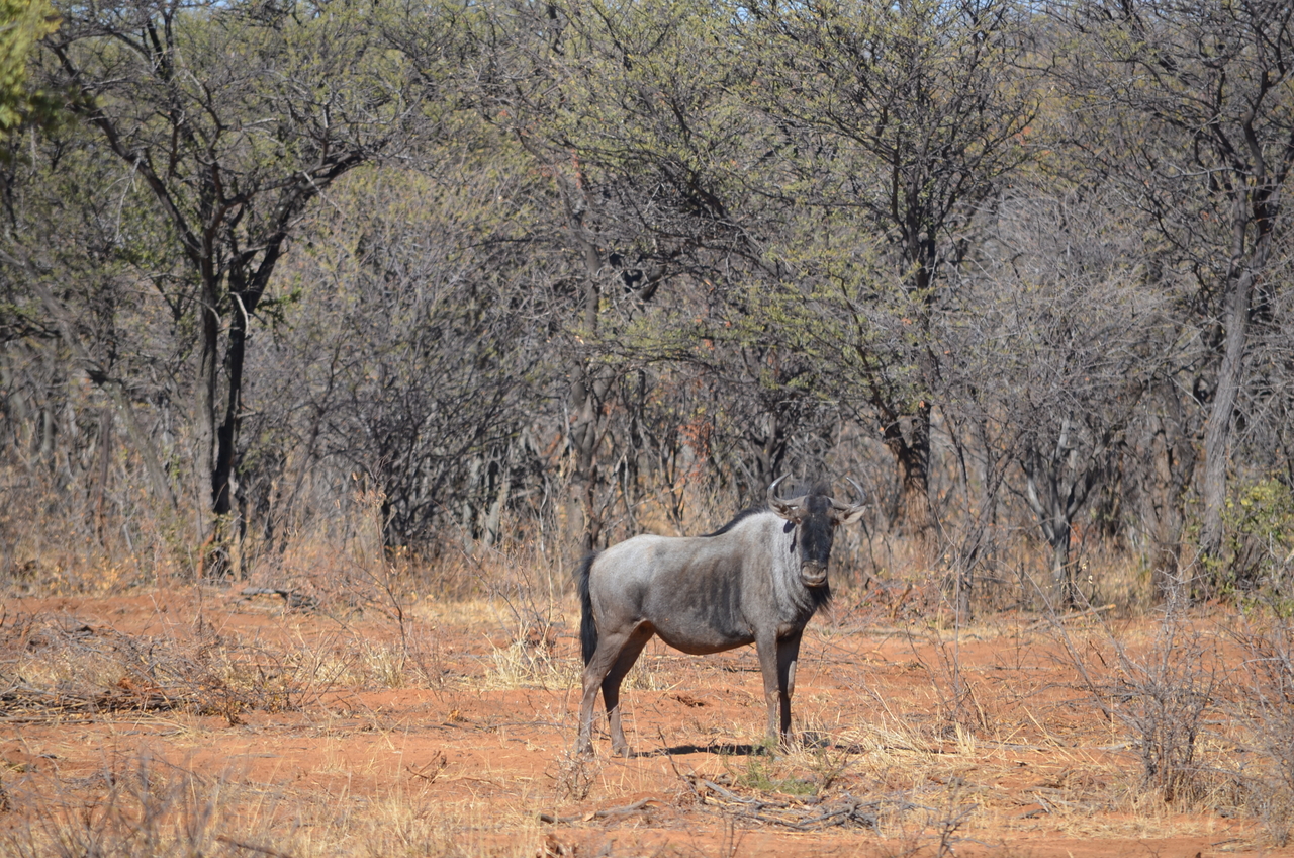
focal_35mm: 420
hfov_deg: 4.9
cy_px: 429
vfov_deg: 3.3
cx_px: 647
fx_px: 15067
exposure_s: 1/640
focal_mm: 280
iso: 200
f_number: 6.3
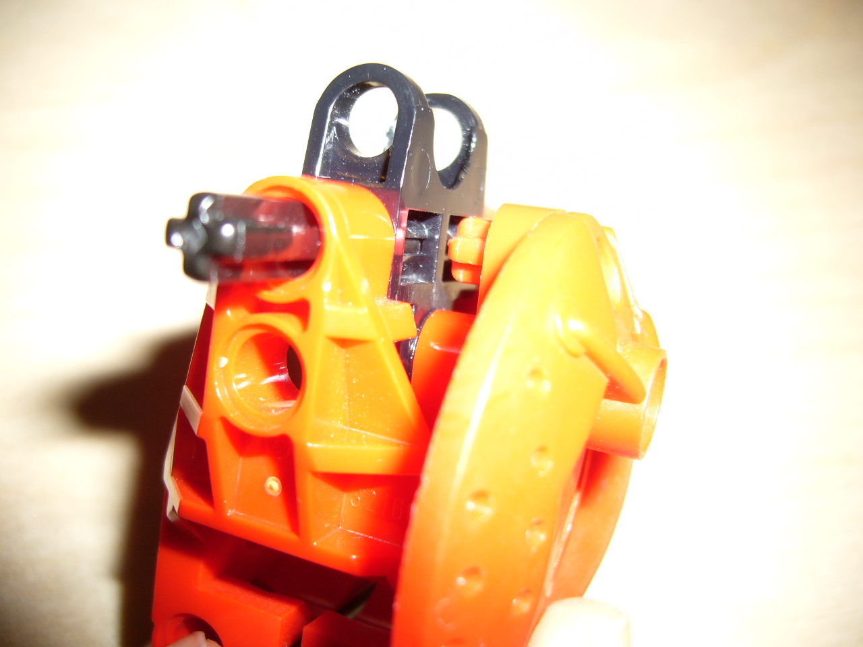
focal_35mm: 35
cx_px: 432
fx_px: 873
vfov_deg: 40.7
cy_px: 324
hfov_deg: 52.6
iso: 100
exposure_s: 1/30
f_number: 2.8
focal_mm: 5.8
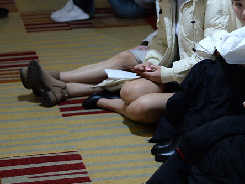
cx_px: 212
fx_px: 920
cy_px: 69
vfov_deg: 11.4
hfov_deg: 15.0
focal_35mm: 130
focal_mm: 50
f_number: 1.8
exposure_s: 1/60
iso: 1000
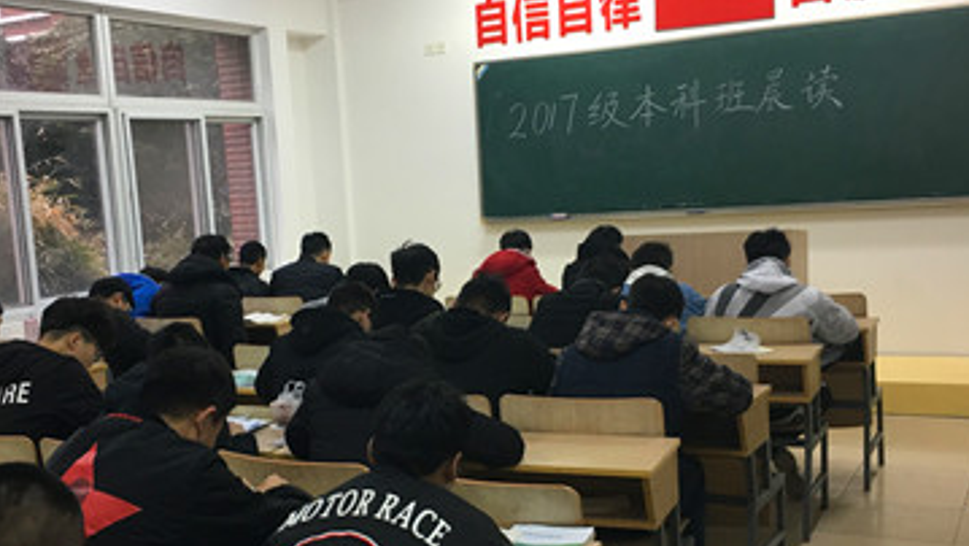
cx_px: 408
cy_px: 353
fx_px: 1131
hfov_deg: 46.2
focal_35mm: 44
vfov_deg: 27.0
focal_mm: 4.15
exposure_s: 1/33
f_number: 2.2
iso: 100
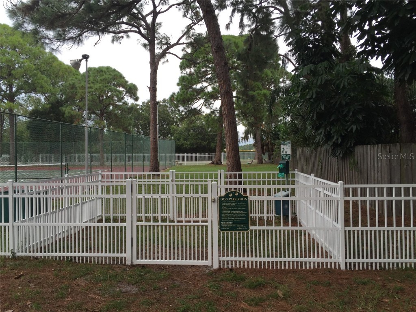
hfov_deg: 61.7
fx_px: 349
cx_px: 208
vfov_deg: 48.2
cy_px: 156
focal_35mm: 29
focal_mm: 4.15
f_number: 2.2
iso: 32
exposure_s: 1/514
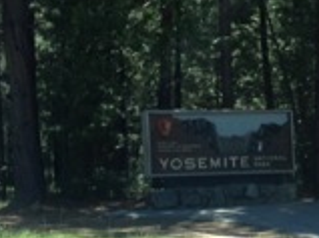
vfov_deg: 10.5
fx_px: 1298
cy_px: 126
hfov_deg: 13.8
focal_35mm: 141
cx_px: 309
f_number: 2.4
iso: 64
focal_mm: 4.28
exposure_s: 1/389
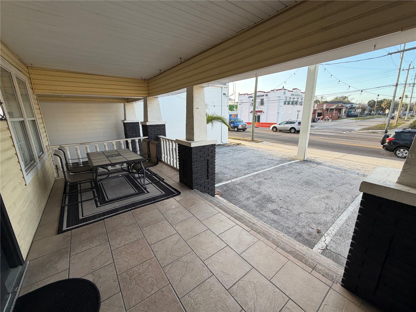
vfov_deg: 85.7
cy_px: 156
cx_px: 208
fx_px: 168
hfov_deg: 102.1
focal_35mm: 14
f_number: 2.2
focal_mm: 2.22
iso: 40
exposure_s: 1/143
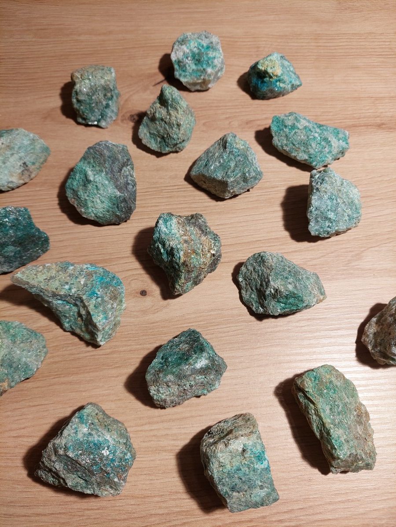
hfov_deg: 56.8
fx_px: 366
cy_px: 264
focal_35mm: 24
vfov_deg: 71.6
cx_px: 198
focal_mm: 5.23
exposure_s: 1/100
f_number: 1.8
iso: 40
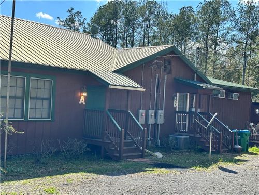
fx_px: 359
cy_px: 98
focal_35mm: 48
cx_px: 130
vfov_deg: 30.3
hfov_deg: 39.7
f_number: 1.78
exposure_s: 1/1848
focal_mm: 6.86
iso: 64
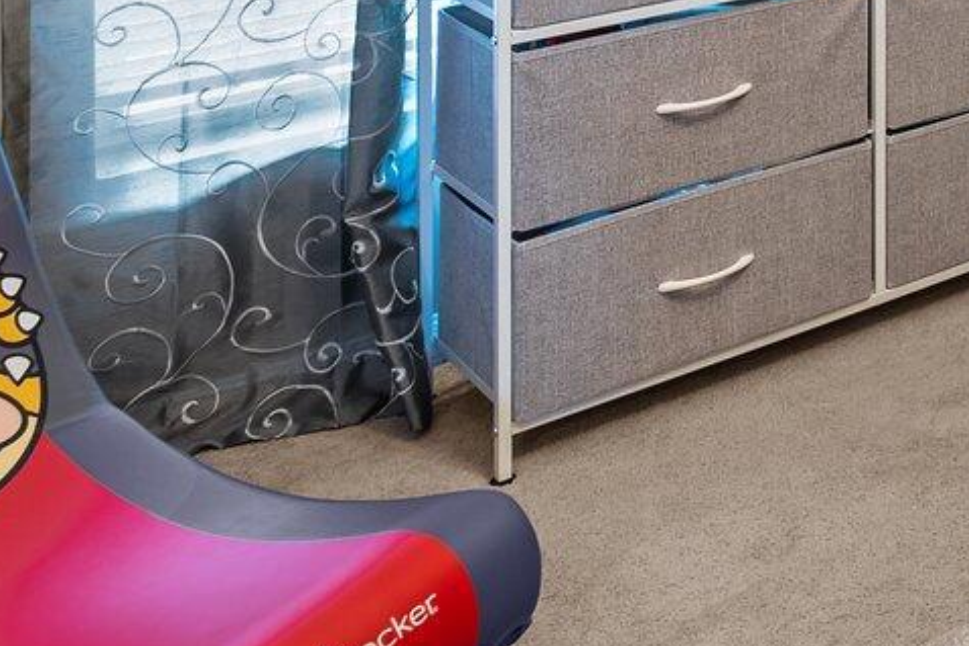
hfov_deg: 25.8
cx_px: 1413
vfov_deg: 18.8
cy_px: -422
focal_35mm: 60
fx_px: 1615
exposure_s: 1.6
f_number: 8
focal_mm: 14
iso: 400
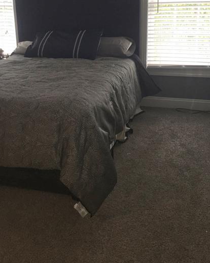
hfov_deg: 35.6
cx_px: 89
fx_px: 326
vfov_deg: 42.9
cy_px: 77
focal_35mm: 42
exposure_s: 1/30
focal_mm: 4.15
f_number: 2.2
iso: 32
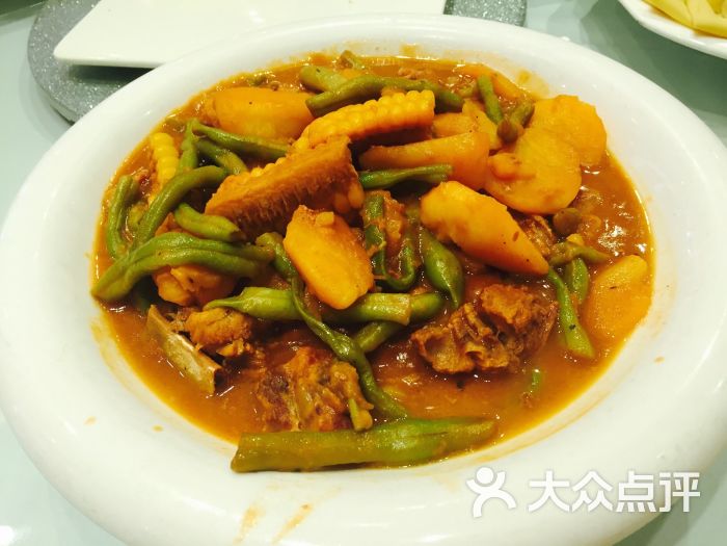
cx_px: 364
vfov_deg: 48.2
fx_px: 609
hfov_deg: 61.7
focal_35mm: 29
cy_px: 273
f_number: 2.2
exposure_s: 1/33
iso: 40
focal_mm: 4.15
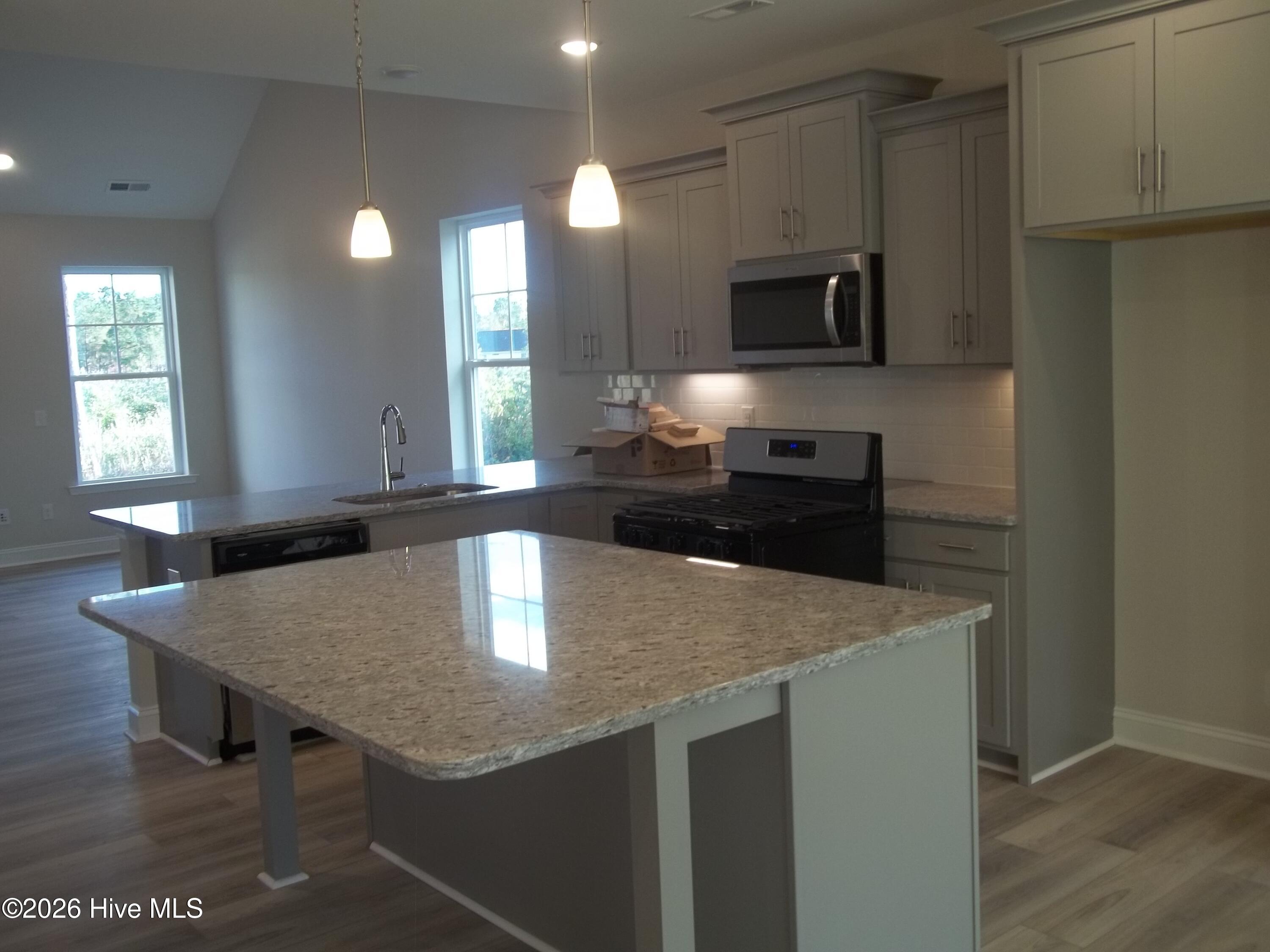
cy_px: 476
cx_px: 635
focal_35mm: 32
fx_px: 1174
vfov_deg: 44.2
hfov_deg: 56.8
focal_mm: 5.7
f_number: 2.9
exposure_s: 1/40
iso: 64
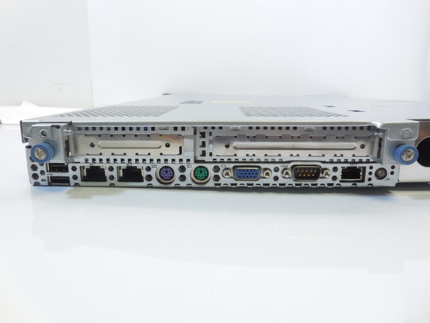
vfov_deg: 53.1
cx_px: 215
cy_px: 162
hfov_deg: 67.3
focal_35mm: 26
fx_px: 323
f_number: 3.5
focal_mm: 4.6
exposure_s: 1/30
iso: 180
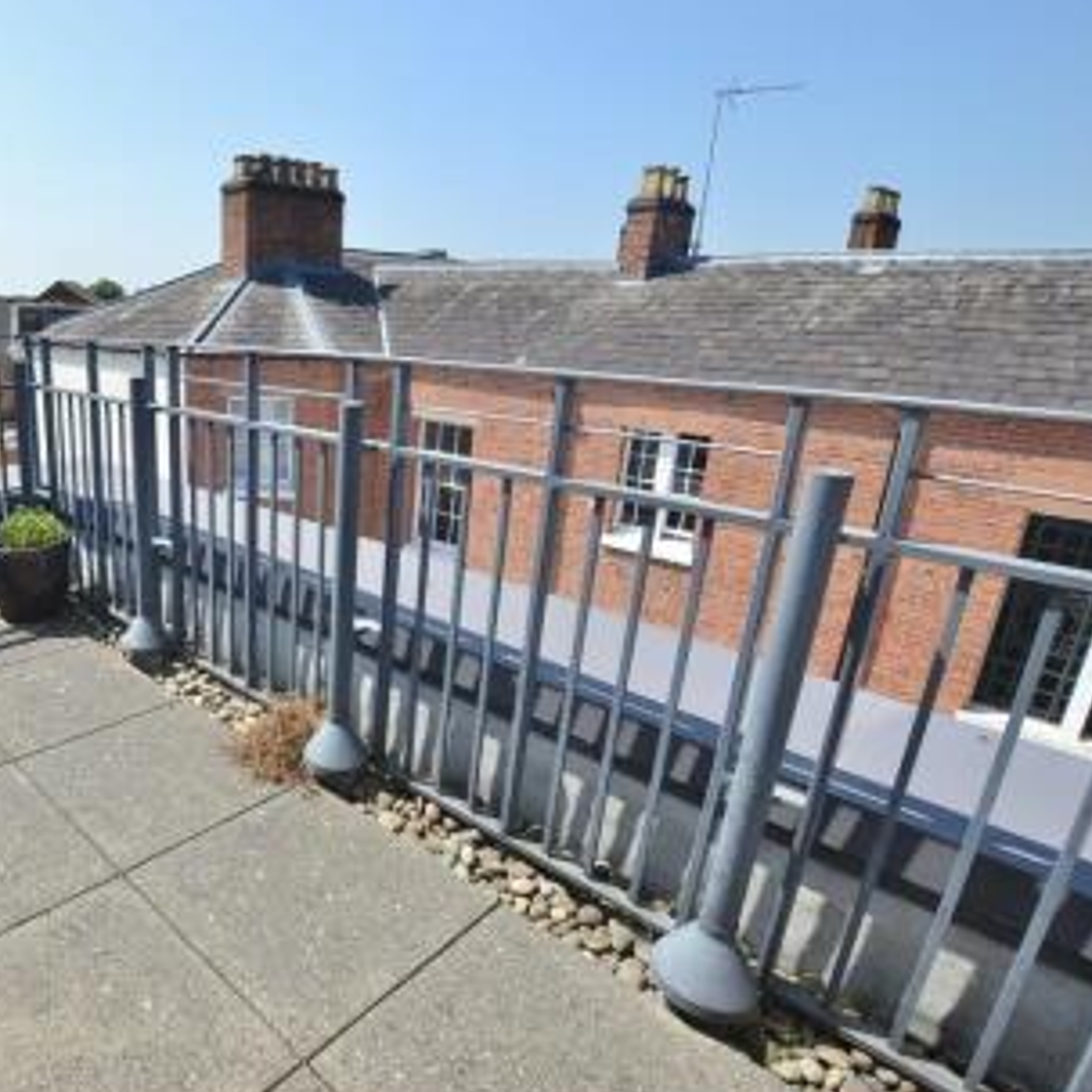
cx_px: 259
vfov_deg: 74.8
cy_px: 560
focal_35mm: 20
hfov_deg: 69.4
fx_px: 714
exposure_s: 1/160
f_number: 6.3
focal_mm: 10
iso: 100
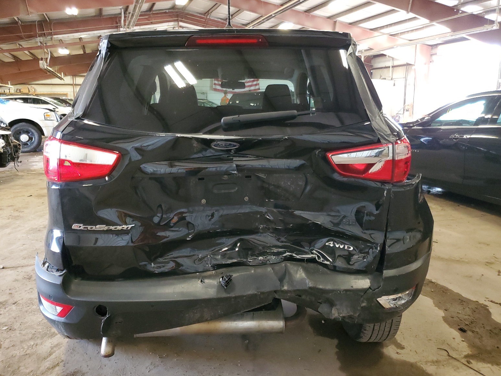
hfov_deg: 65.3
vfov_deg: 51.4
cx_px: 244
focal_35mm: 27
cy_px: 183
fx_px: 391
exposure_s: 1/60.2
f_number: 1.5
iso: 374
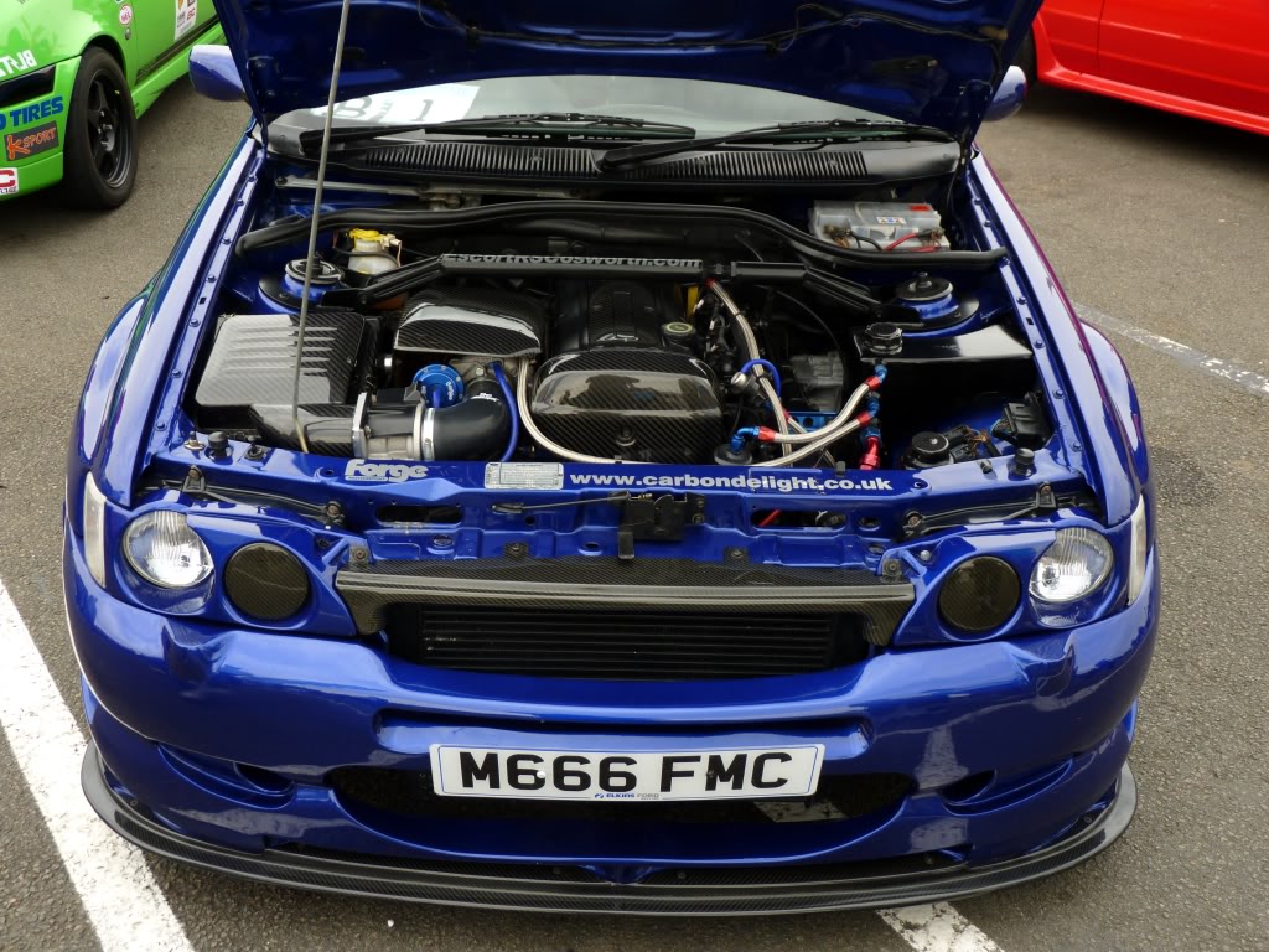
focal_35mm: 36
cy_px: 476
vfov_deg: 39.7
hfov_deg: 51.4
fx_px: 1320
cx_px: 634
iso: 80
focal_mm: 6.4
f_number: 3
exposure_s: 1/60
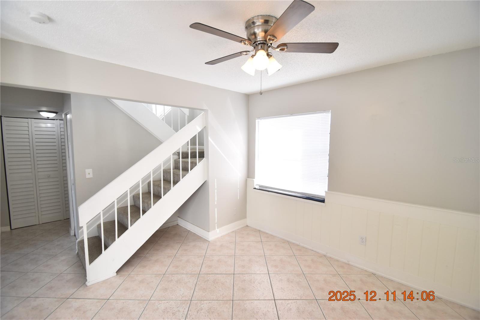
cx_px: 240
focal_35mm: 15
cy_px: 160
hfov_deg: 100.4
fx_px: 200
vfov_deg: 77.3
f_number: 3.5
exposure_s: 1/500
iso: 800
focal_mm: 10
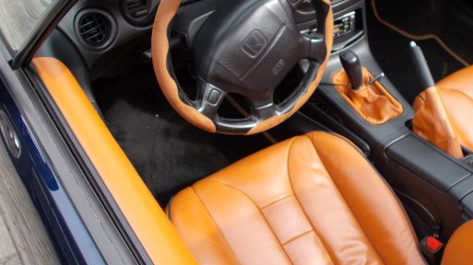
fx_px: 652
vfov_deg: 23.0
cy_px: 97
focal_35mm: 52
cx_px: 302
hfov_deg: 39.6
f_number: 3.6
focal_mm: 6
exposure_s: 1/125
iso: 80
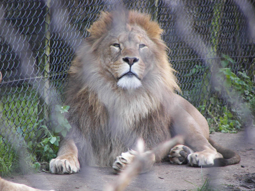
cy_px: 96
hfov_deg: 4.6
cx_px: 128
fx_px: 3182
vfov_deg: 3.4
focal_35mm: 432
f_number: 3.6
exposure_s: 1/40
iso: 125
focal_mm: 72
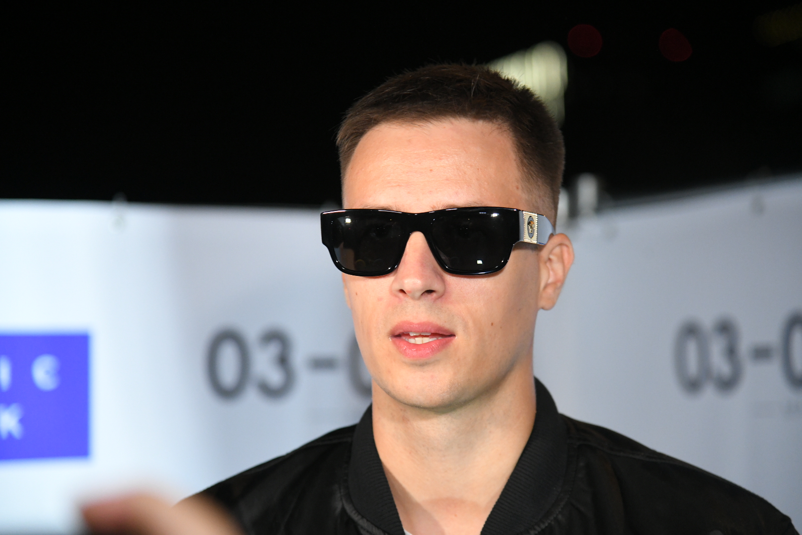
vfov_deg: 11.4
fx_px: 2673
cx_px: 401
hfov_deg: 17.1
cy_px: 268
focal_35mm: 120
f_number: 4
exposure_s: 1/200
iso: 4000
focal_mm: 120
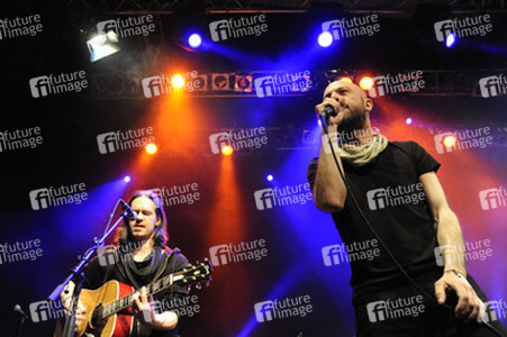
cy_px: 168
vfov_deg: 46.3
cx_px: 254
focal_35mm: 28
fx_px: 394
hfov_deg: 65.5
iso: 4000
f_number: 4
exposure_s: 1/100
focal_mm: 28
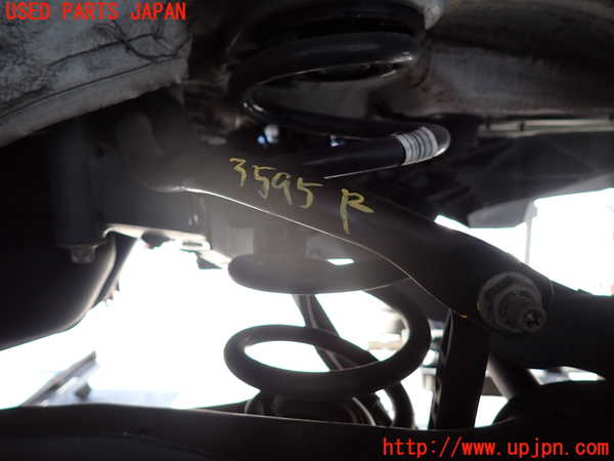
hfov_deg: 69.4
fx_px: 443
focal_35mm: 25
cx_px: 307
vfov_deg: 54.9
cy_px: 230
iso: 200
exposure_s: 1/125
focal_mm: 4.5
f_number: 2
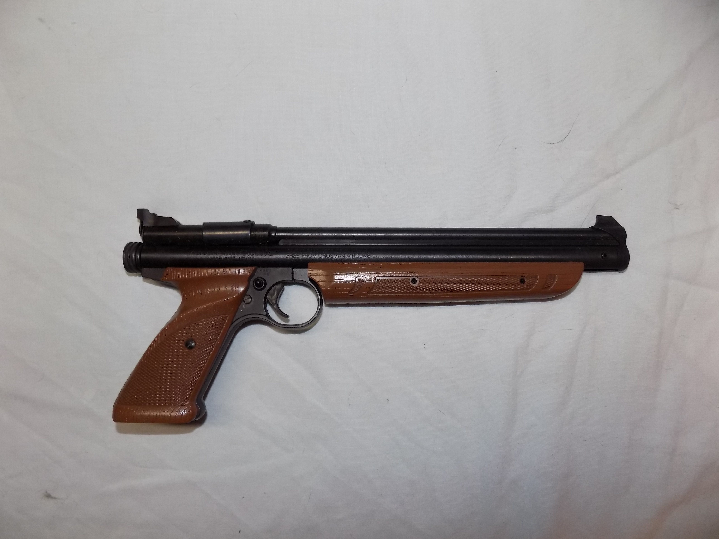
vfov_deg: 58.9
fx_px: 478
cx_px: 360
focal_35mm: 23
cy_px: 270
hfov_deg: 73.9
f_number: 3.1
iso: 200
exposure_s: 1/30
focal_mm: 4
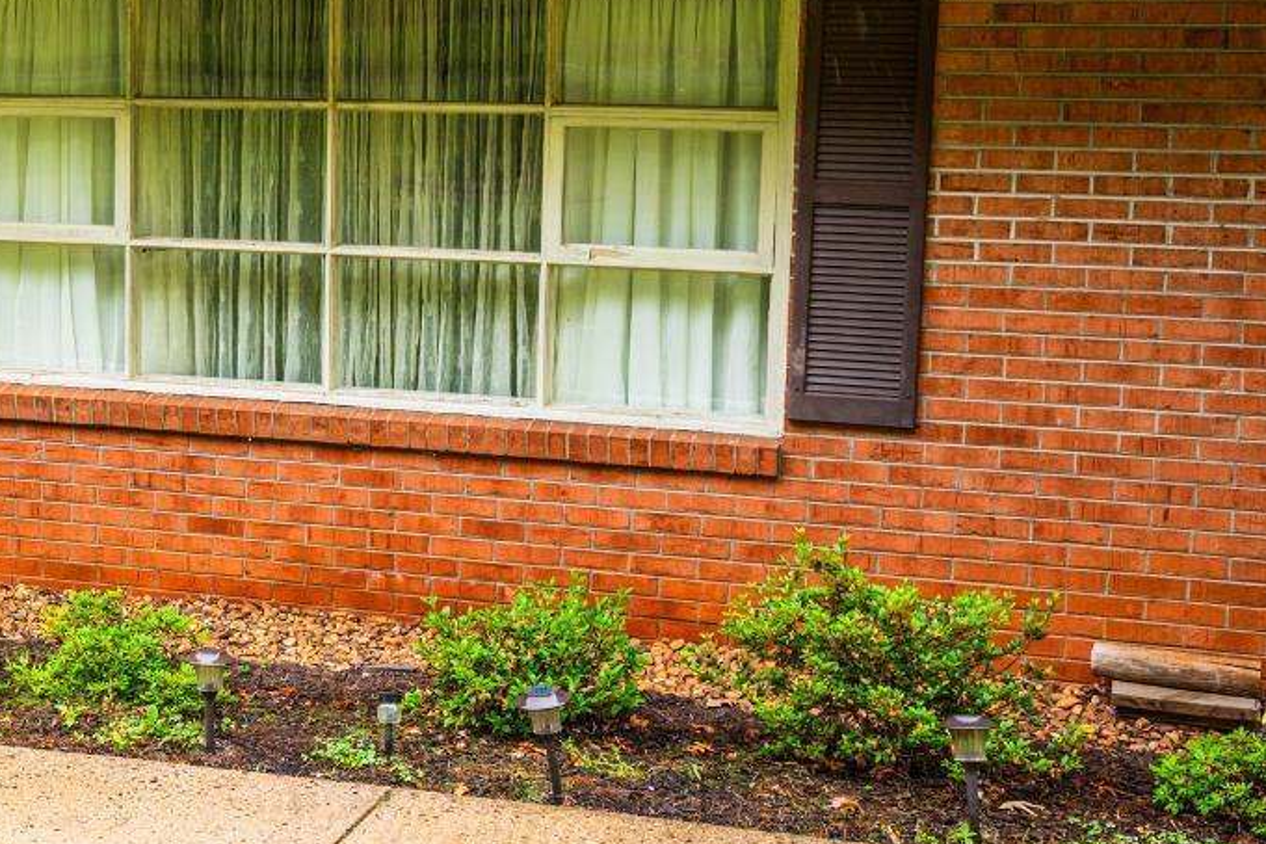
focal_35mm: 66
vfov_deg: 20.5
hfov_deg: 28.7
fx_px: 2321
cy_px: 289
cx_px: 13
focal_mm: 30
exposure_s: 1/125
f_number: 4
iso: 400
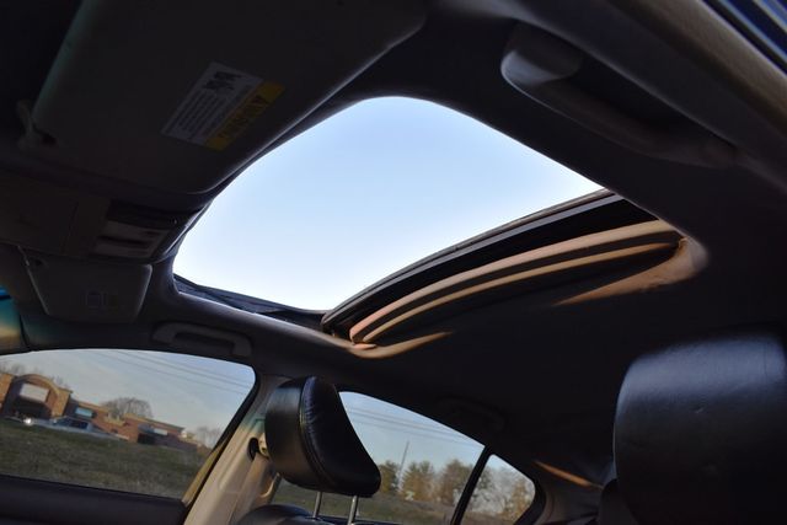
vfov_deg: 48.0
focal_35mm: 27
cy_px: 262
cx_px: 394
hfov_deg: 67.4
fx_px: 590
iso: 400
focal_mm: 18
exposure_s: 1/250
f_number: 5.6
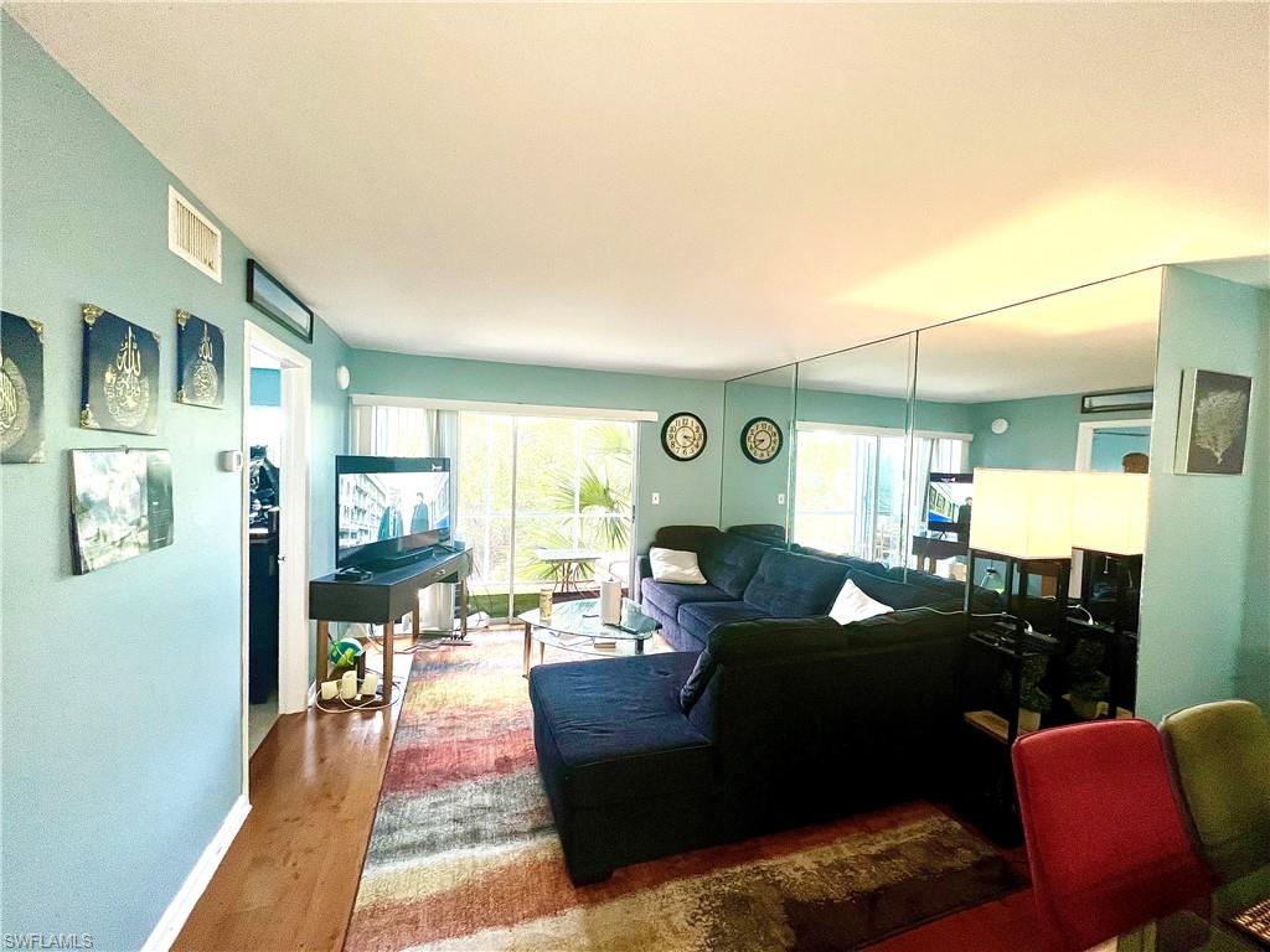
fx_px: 477
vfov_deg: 89.9
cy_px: 476
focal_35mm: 13
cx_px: 635
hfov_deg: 106.2
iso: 125
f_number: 1.8
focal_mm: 1.57
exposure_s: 1/60
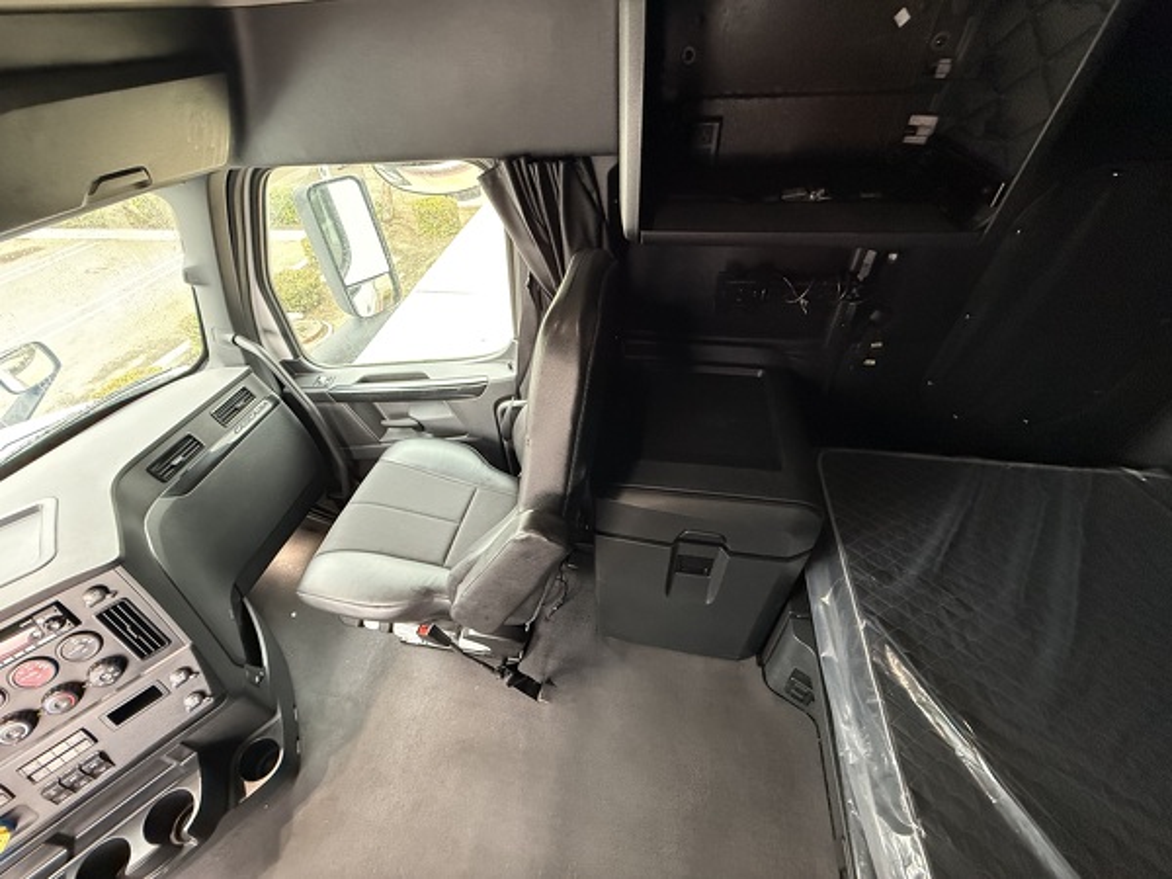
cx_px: 586
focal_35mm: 14
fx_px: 474
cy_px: 440
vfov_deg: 85.7
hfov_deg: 102.1
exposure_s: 1/57
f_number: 2.2
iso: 640
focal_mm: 2.22
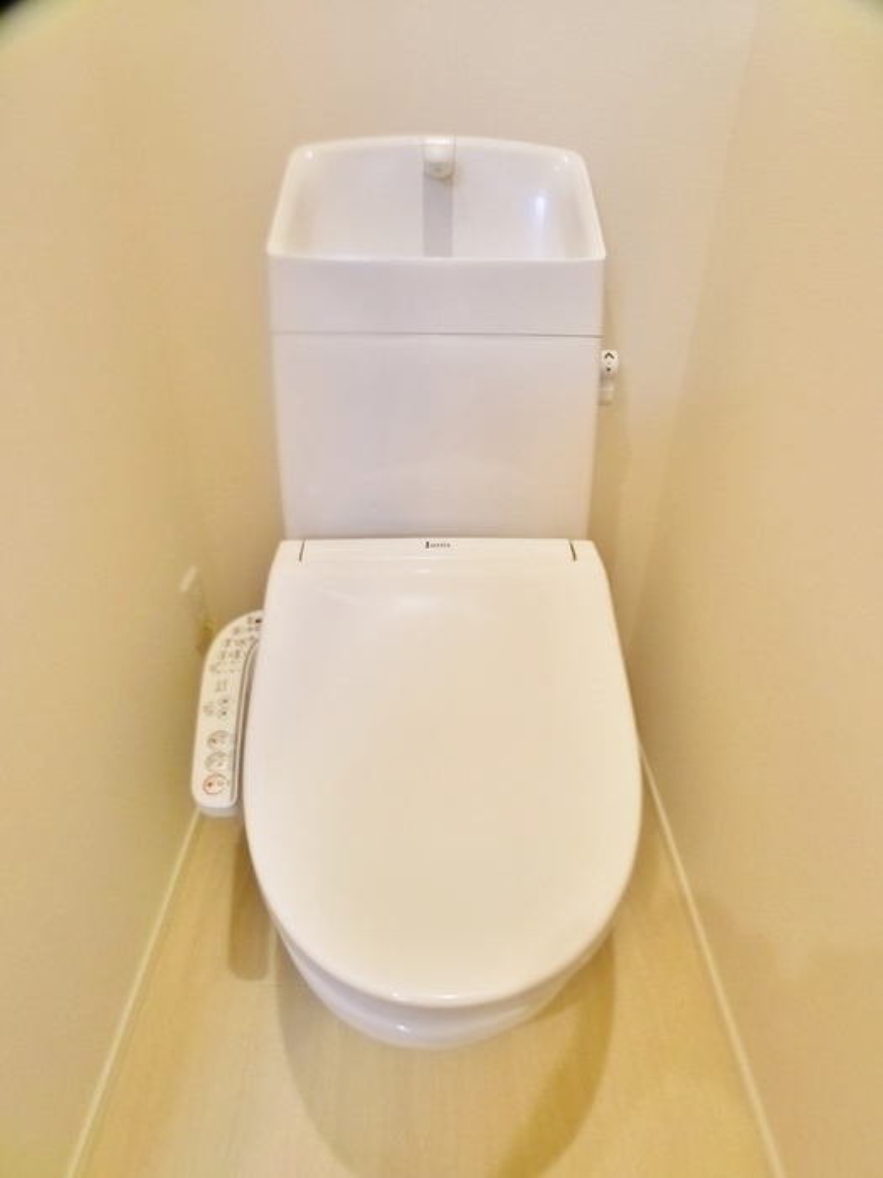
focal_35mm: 24
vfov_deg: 71.6
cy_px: 589
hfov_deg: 56.8
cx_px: 442
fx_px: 816
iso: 400
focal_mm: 5.1
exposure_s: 1/25
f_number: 2
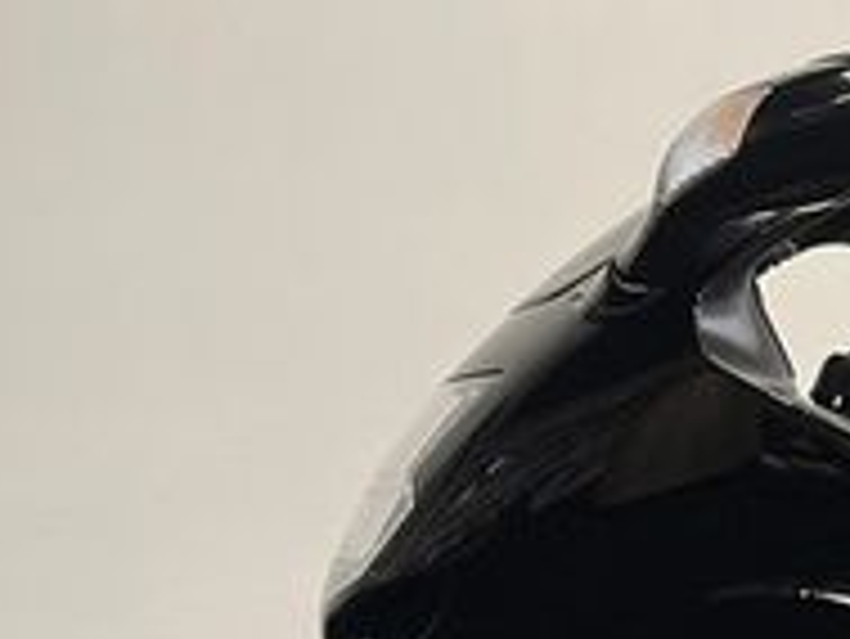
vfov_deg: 15.9
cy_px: 828
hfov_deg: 19.3
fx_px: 2162
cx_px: 1295
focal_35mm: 88
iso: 125
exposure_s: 1/50
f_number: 1.6
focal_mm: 5.1
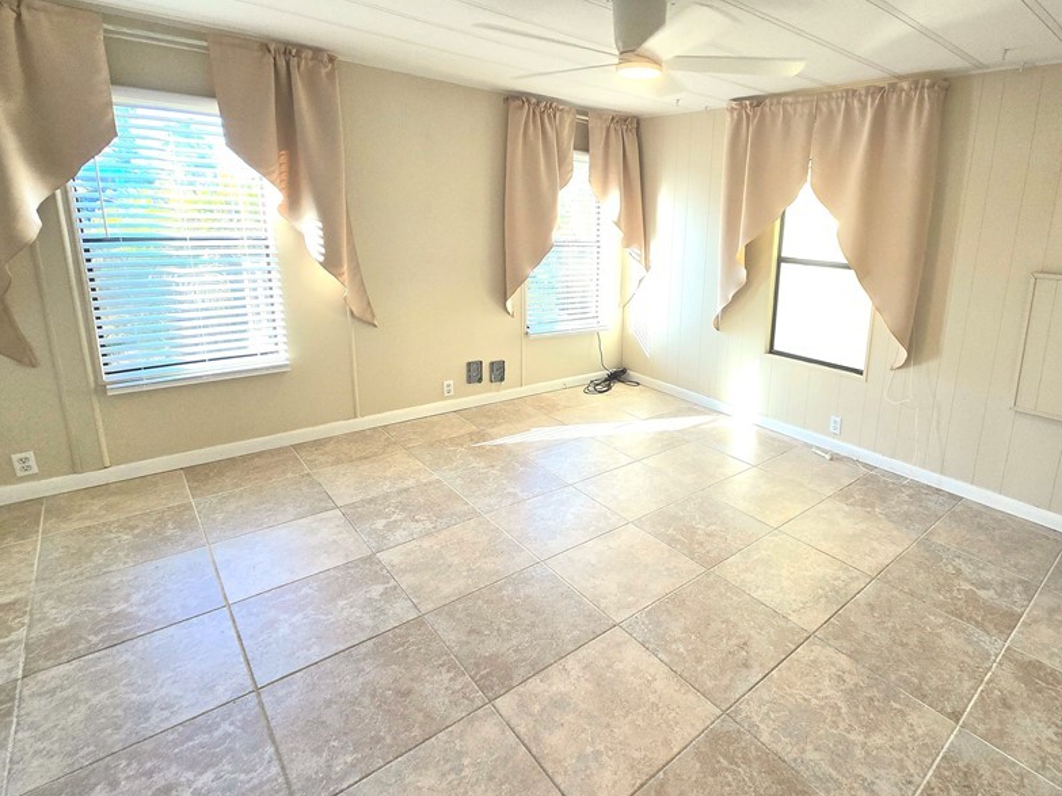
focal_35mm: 17
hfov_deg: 89.1
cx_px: 669
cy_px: 346
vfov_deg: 74.4
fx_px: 521
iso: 80
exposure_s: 1/120
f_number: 2.2
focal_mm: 2.2
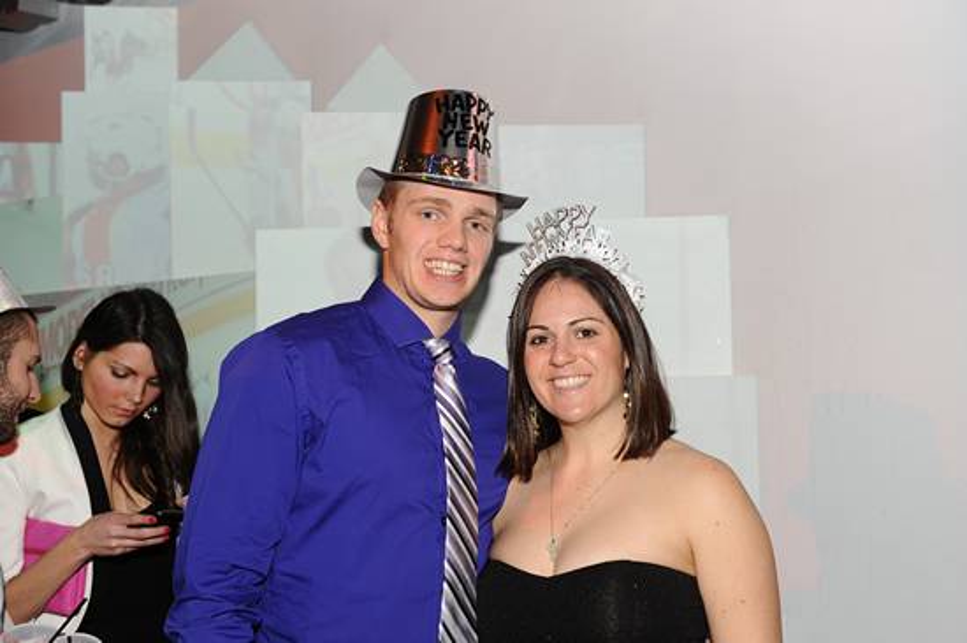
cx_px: 484
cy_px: 322
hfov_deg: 41.1
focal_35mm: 48
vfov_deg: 28.0
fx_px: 1289
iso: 800
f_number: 4.8
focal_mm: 48
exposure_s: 1/250
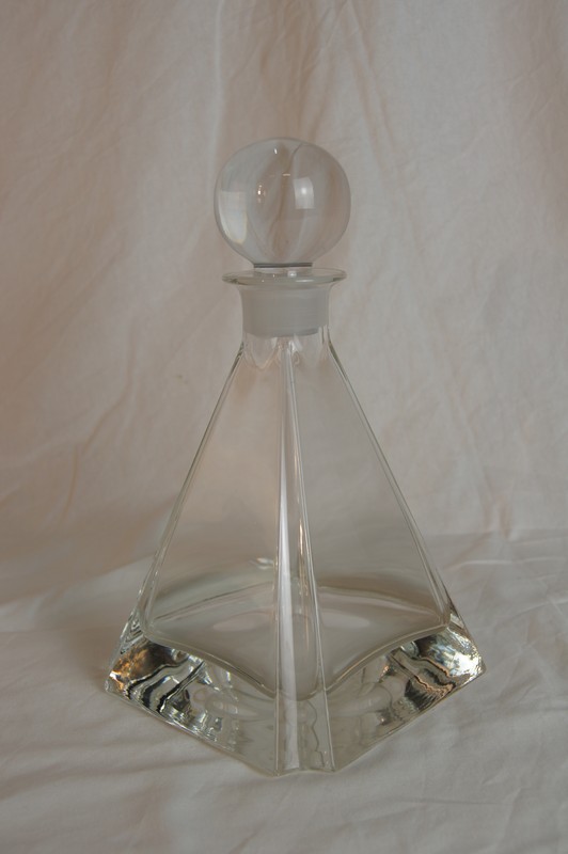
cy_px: 427
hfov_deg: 31.8
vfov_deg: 46.4
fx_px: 996
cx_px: 284
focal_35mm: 42
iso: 100
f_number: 5
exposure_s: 1/60
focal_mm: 28
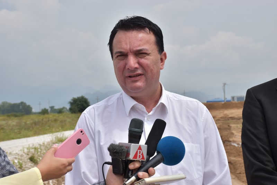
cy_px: 92
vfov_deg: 17.5
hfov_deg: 26.0
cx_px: 138
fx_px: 600
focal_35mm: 78
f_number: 13
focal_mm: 52
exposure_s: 1/640
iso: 200
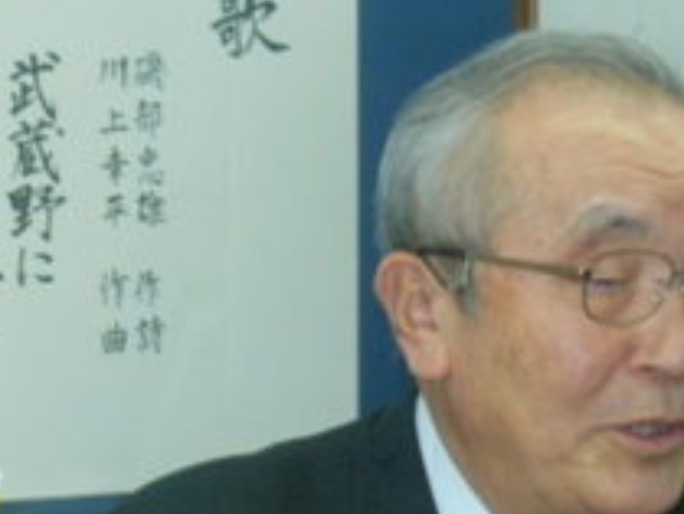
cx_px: 265
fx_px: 3934
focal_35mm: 199
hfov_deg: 9.9
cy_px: 354
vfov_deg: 7.5
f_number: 5.6
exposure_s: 1/60
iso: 640
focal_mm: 16.5
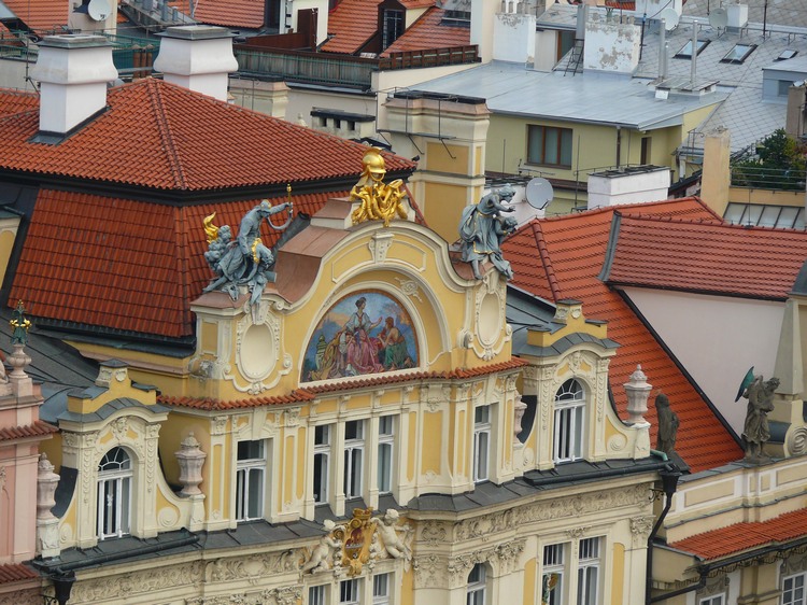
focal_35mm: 243
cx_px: 404
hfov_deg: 8.2
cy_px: 302
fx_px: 5663
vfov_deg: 6.1
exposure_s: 1/125
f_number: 4
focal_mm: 51.4
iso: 100
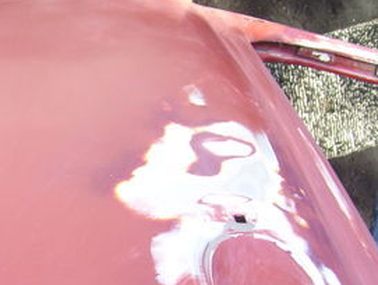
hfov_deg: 21.8
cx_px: -35
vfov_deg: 17.2
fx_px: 929
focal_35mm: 85
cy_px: 243
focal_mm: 6
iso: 80
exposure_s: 1/100
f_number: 2.7
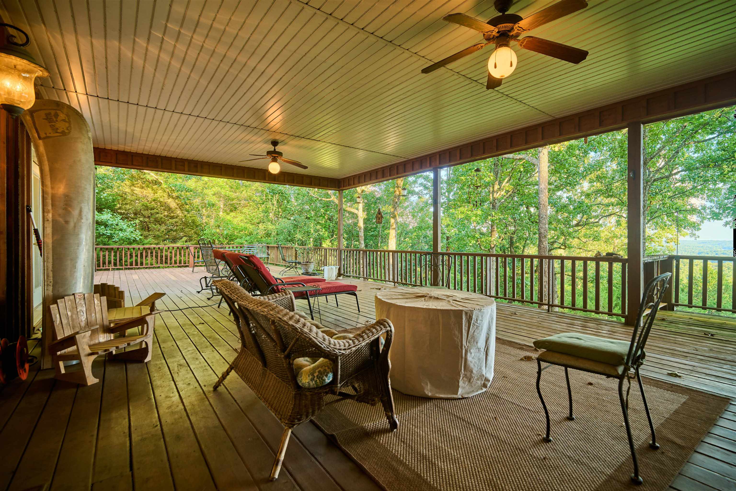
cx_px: 368
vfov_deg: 73.7
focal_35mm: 16
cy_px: 246
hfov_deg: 96.7
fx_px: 327
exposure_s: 1/320
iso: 1600
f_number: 3.5
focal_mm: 16
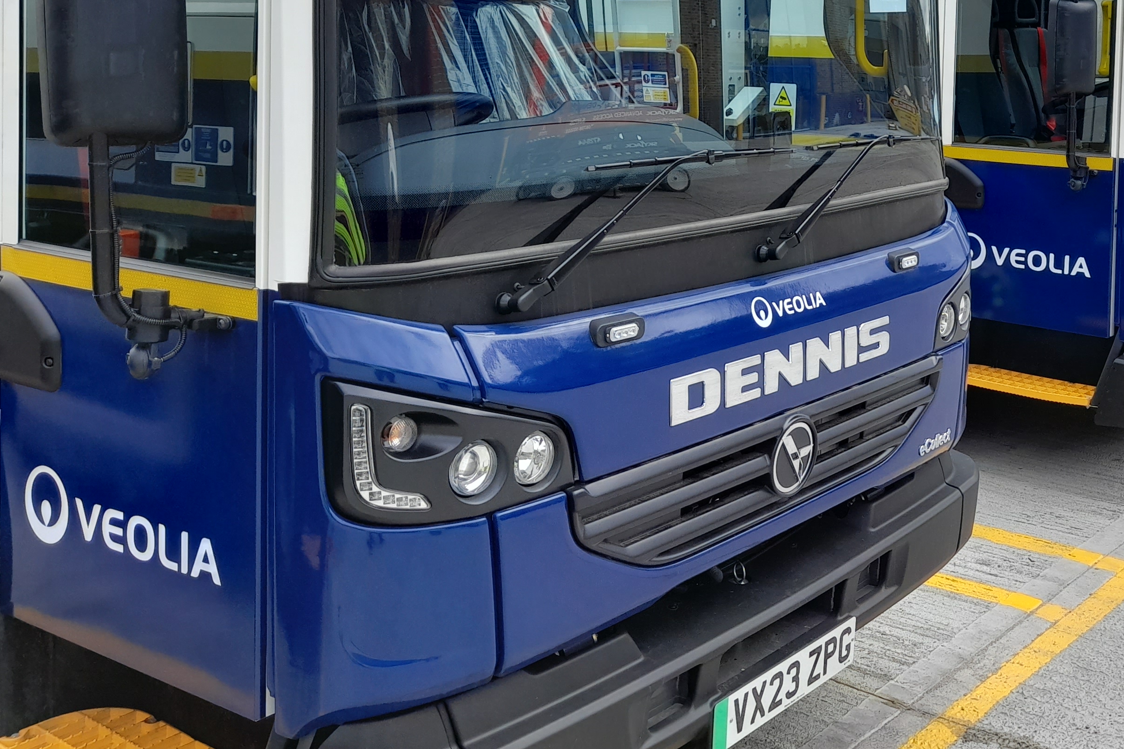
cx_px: 818
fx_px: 1343
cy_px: 146
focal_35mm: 43
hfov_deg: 44.2
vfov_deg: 30.4
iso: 20
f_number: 2
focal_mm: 4.6
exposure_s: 1/309
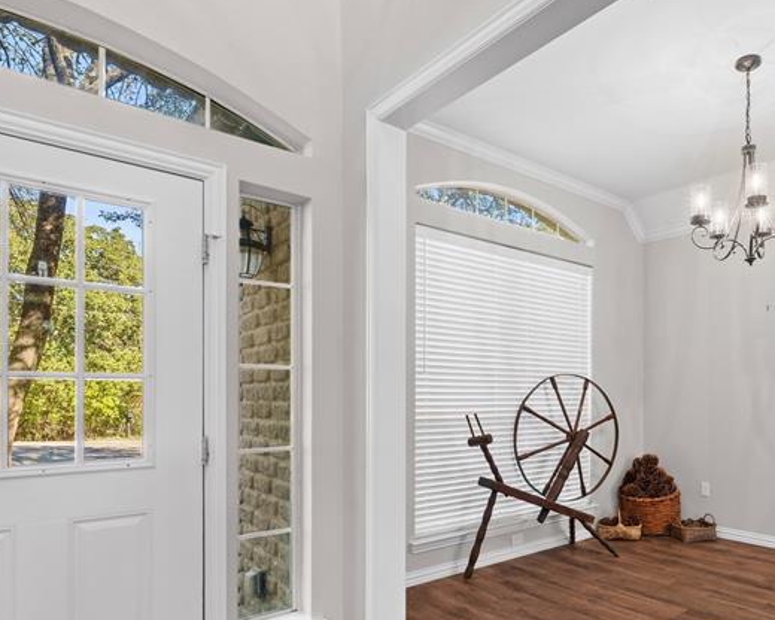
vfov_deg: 57.7
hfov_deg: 67.6
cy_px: 404
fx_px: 550
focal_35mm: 24
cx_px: 538
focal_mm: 13
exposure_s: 1/3
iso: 400
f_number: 8
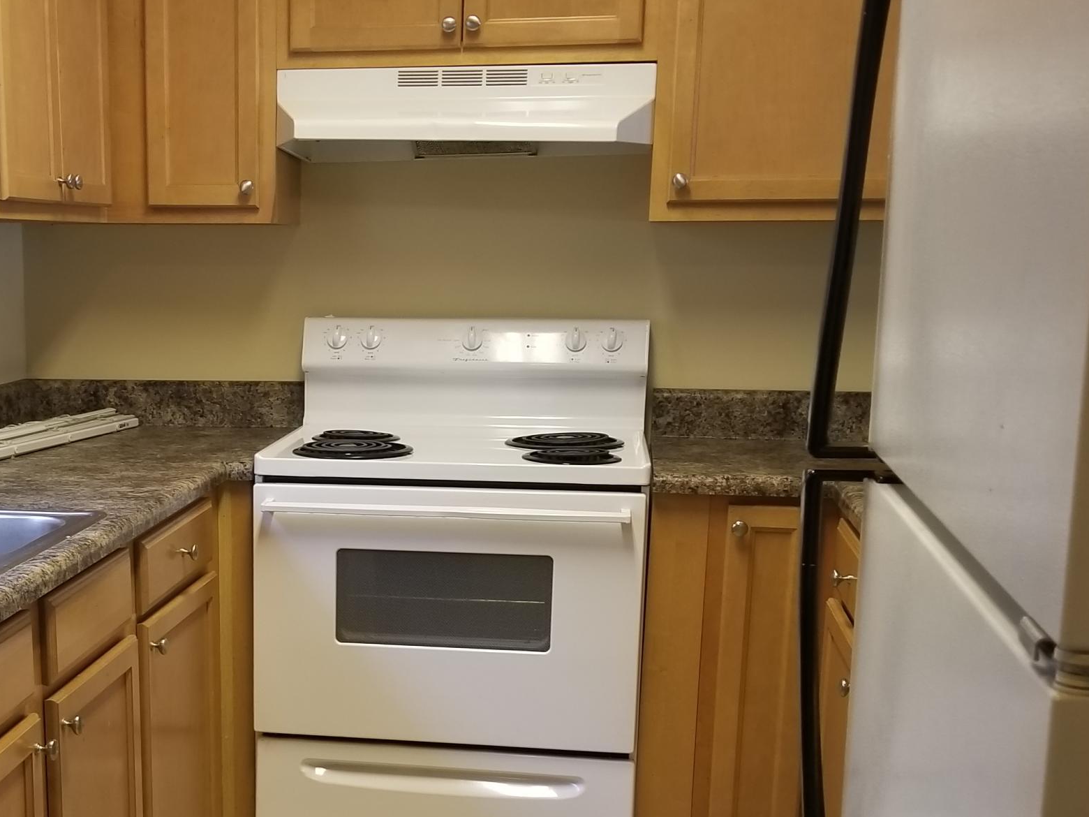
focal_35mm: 50
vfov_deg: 28.5
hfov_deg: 37.7
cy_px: 646
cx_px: 352
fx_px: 1573
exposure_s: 1/40
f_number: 1.7
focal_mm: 4.25
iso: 160
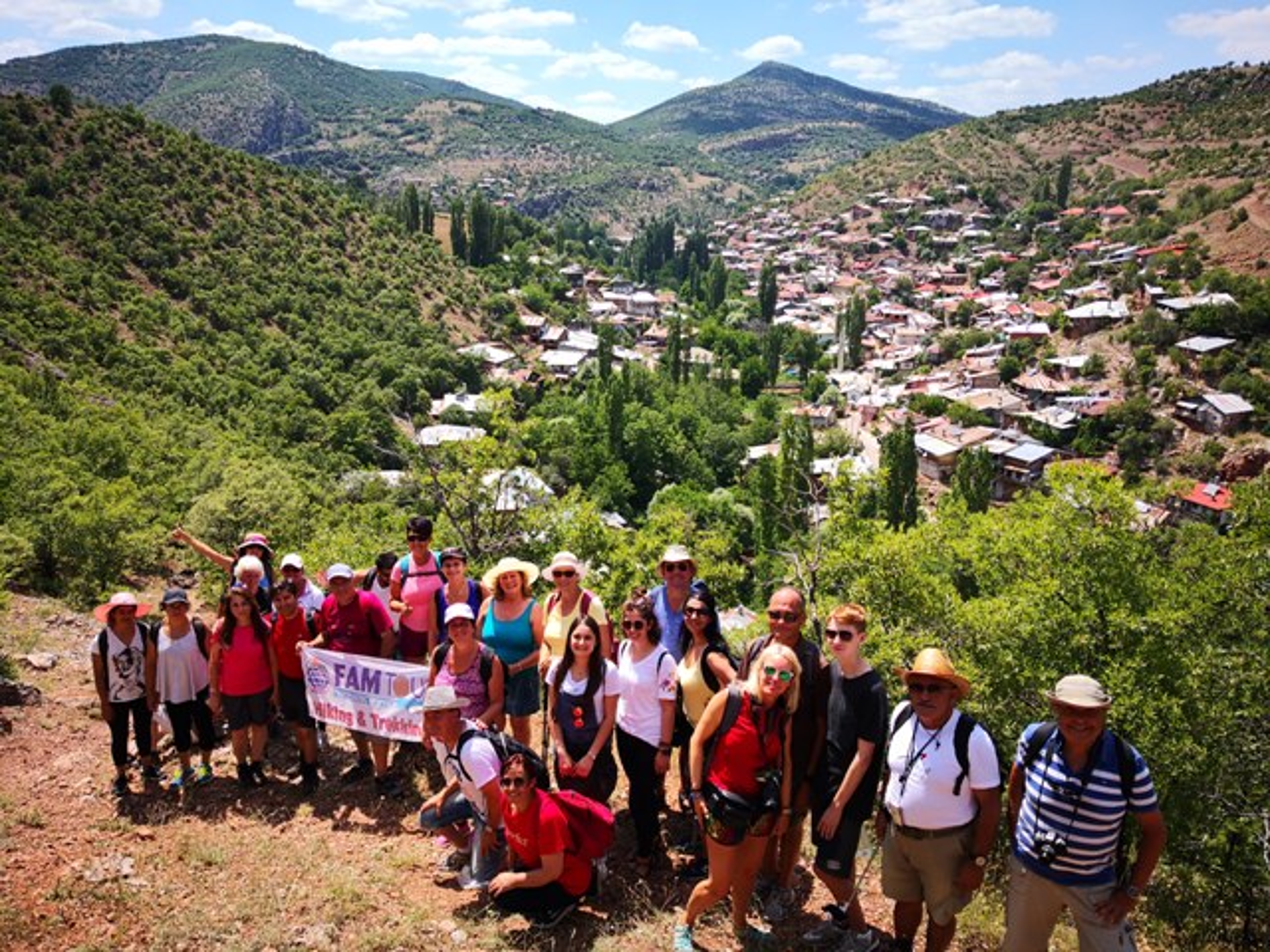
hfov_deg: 65.3
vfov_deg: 51.4
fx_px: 991
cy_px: 476
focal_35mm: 27
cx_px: 635
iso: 50
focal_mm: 3.95
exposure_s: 1/1215
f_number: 1.6
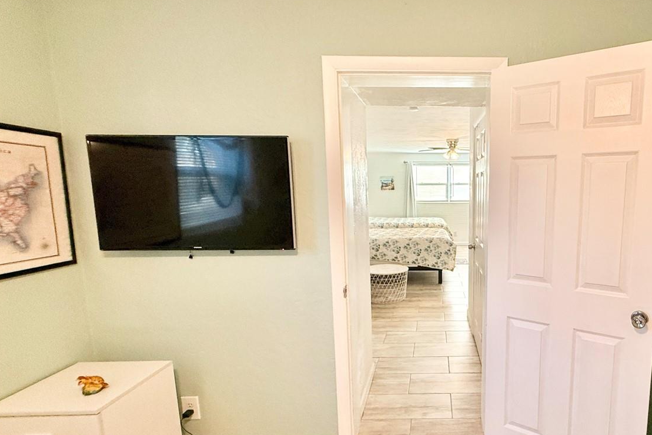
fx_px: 380
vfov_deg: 59.4
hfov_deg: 78.1
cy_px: 240
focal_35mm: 21
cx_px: 444
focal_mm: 2.22
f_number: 2.2
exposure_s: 1/120
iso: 250
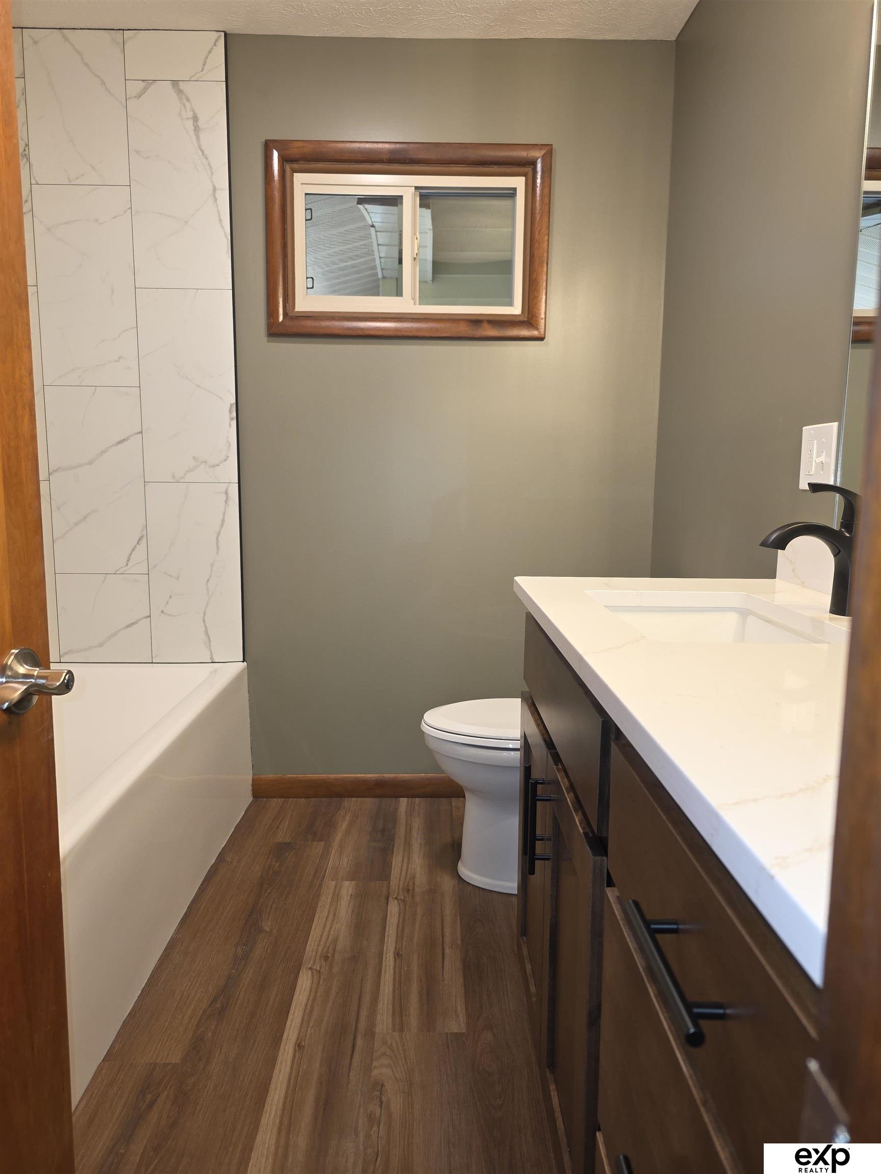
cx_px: 440
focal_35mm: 23
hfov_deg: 58.9
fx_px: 780
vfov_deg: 73.9
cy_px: 587
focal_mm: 6.3
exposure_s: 1/40
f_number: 1.7
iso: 100
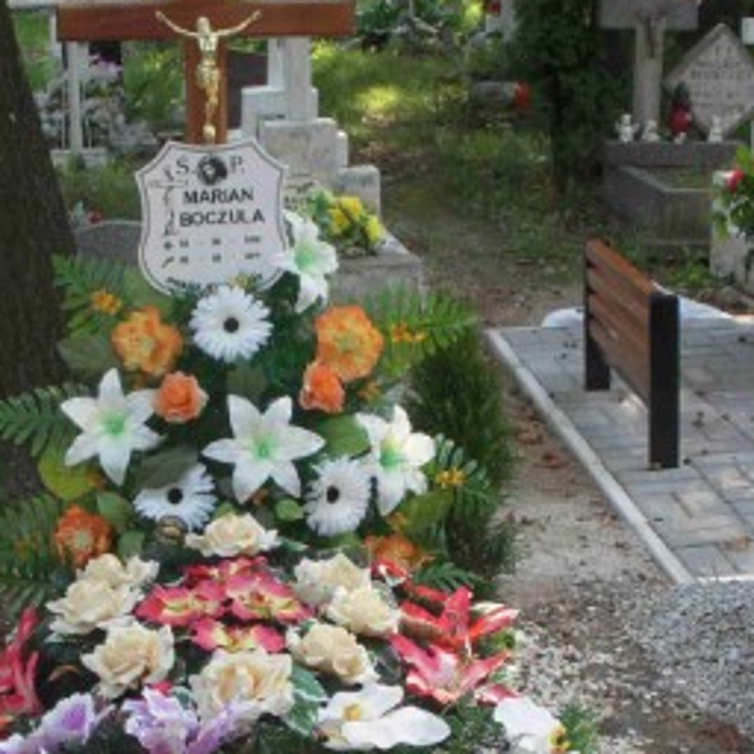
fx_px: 2070
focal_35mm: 84
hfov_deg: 20.6
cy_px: 530
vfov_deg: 20.5
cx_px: 265
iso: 100
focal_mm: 6.3
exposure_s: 1/80
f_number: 3.3
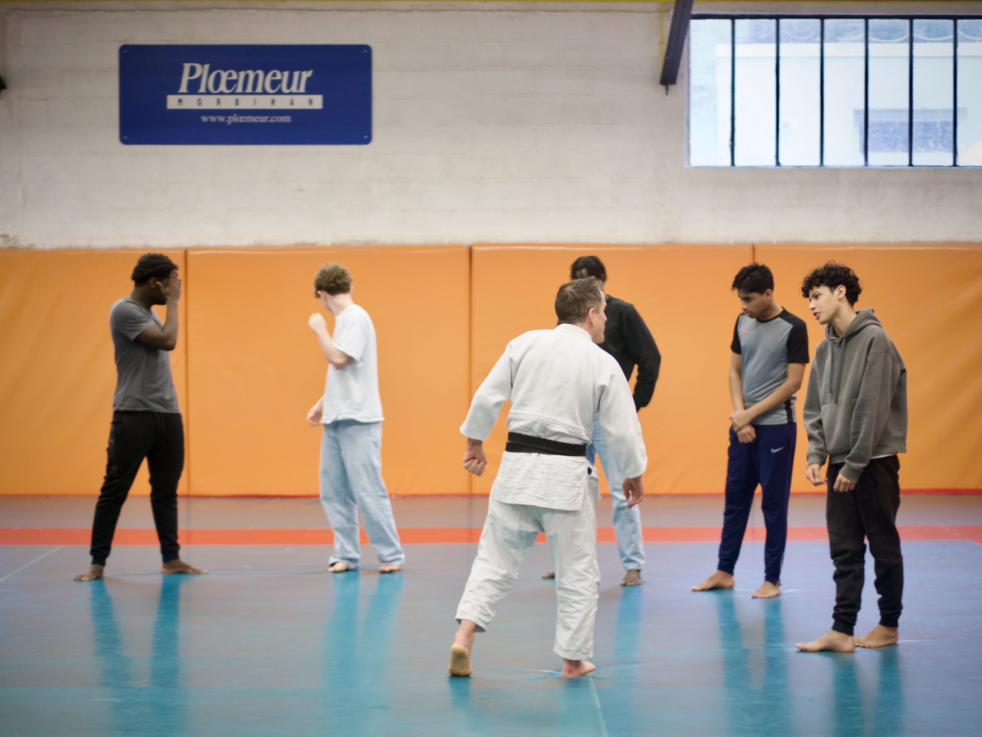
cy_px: 368
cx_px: 491
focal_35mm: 86
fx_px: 2441
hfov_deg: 22.7
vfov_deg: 17.2
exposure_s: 1/60
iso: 200
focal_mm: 43
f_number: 1.7
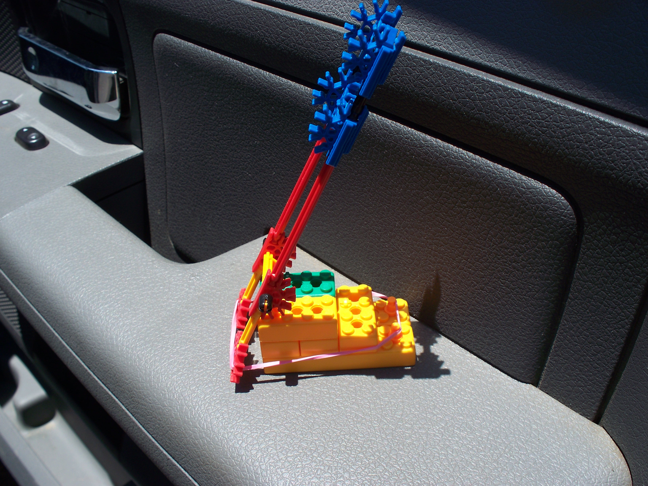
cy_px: 243
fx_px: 674
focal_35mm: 36
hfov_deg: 51.4
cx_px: 324
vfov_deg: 39.7
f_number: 5
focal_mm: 7.54
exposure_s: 1/400
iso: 80
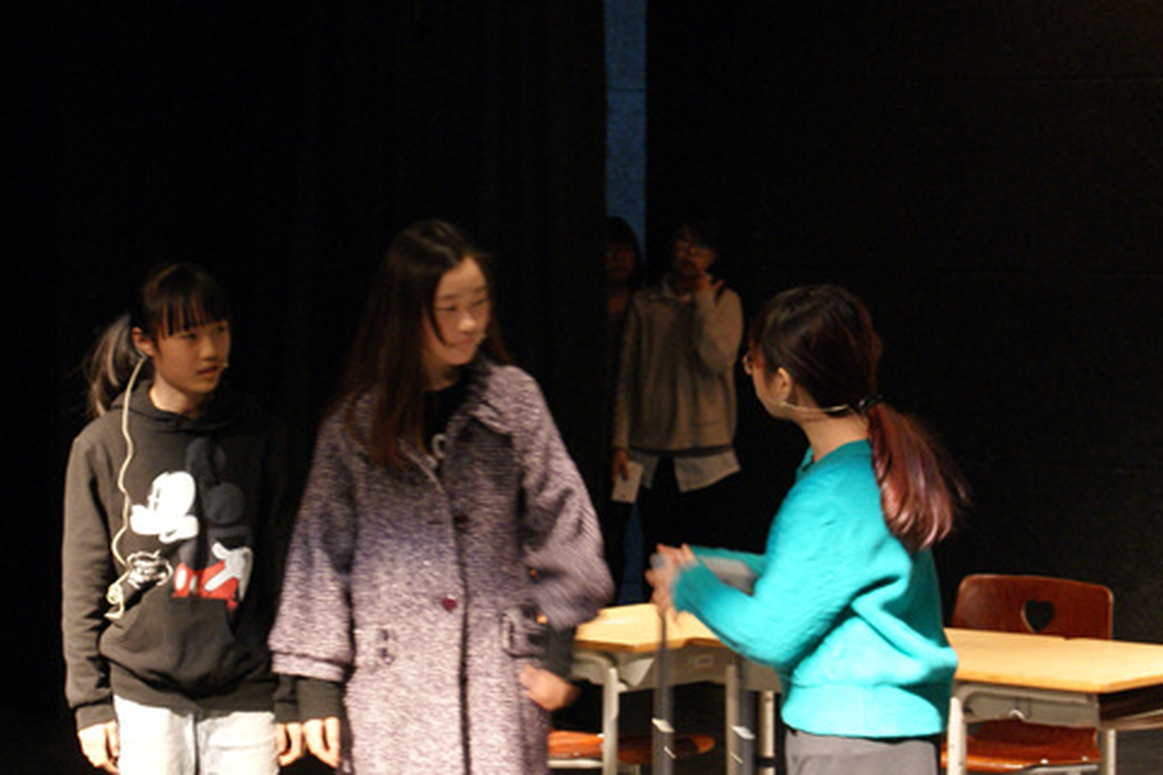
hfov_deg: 15.0
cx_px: 455
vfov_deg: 10.0
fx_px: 4420
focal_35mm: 137
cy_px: 327
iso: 800
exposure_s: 1/8
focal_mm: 55
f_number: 5.6
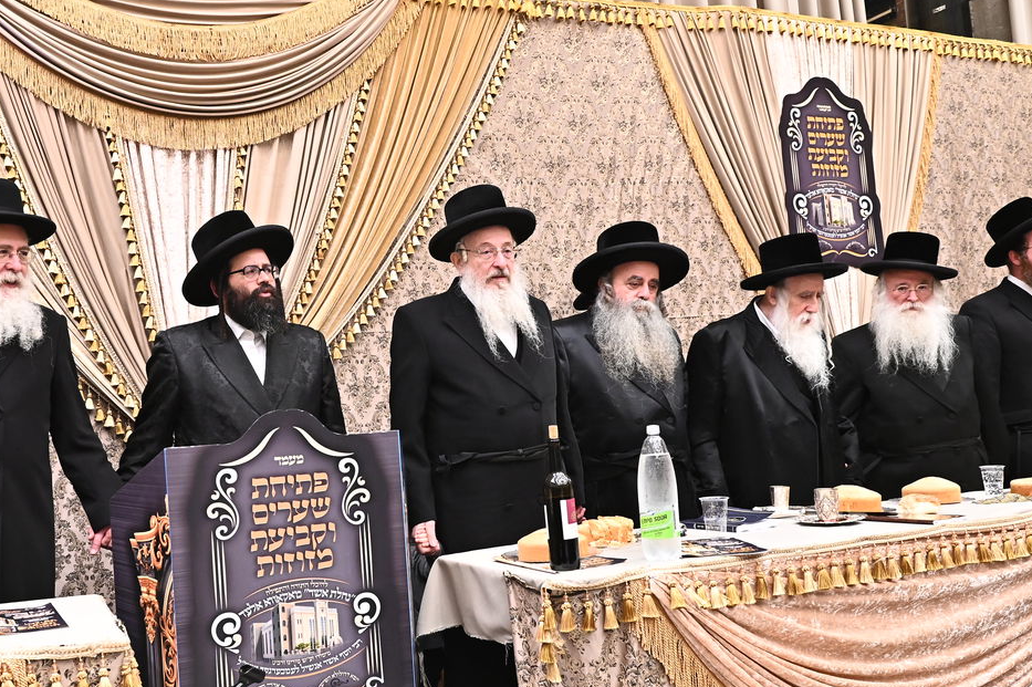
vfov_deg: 36.8
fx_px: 1031
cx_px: 336
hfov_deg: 52.1
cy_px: 367
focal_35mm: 36
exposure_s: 1/160
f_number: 6.3
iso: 3200
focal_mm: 24
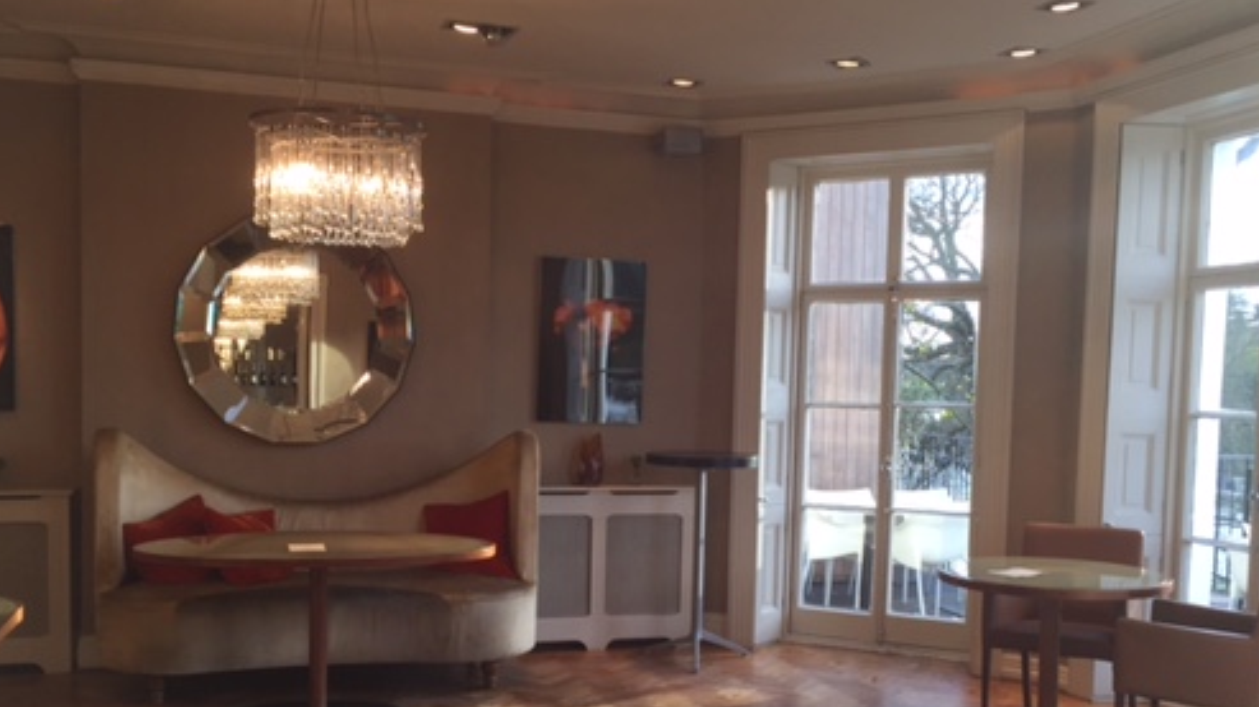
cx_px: 613
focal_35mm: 41
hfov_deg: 49.4
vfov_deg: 28.8
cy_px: 470
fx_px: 1368
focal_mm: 4.15
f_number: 2.2
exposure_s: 1/60
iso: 40
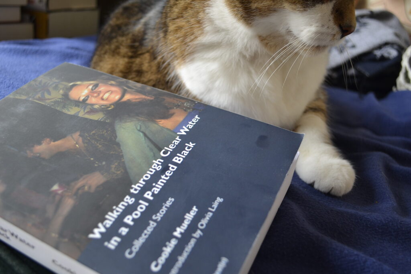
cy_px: 137
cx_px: 206
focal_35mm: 33
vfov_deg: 40.0
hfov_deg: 57.2
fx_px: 377
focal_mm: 22
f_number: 3.8
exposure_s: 1/20
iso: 400
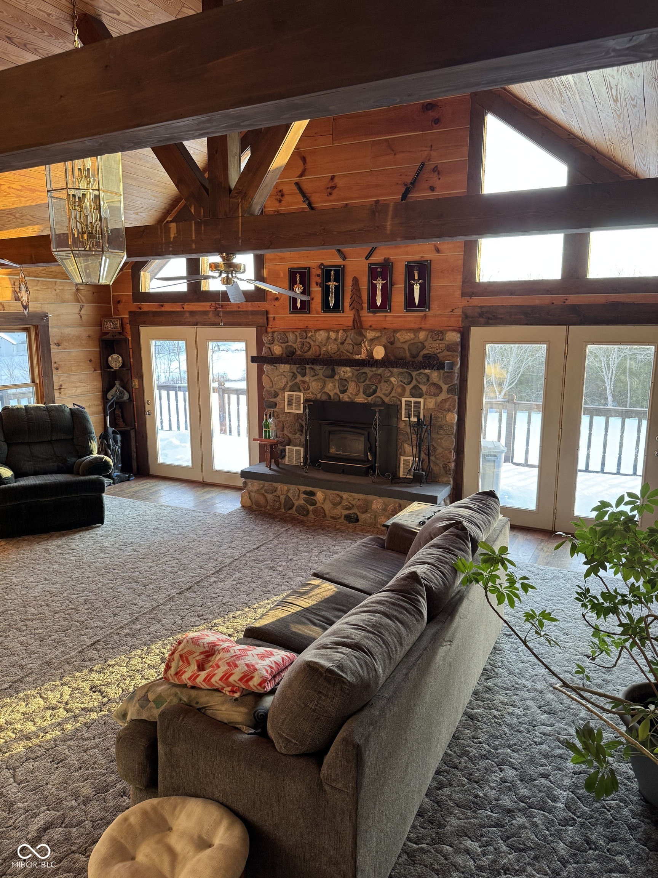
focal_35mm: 24
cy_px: 439
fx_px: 608
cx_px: 329
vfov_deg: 71.6
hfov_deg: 56.8
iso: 200
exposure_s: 1/109
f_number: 1.78
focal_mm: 6.76
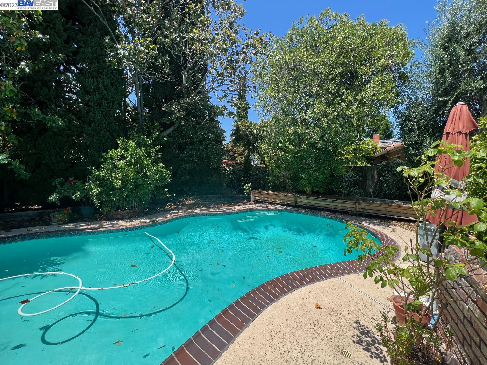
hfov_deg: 106.2
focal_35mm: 13
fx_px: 183
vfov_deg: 89.9
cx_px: 244
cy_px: 182
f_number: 1.8
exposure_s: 1/786
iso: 32
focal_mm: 1.57
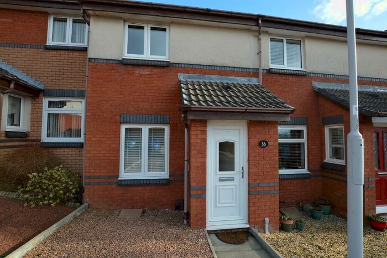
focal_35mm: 15
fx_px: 161
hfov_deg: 100.4
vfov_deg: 77.3
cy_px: 129
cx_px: 194
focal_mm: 10
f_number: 6.3
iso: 100
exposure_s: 1/125
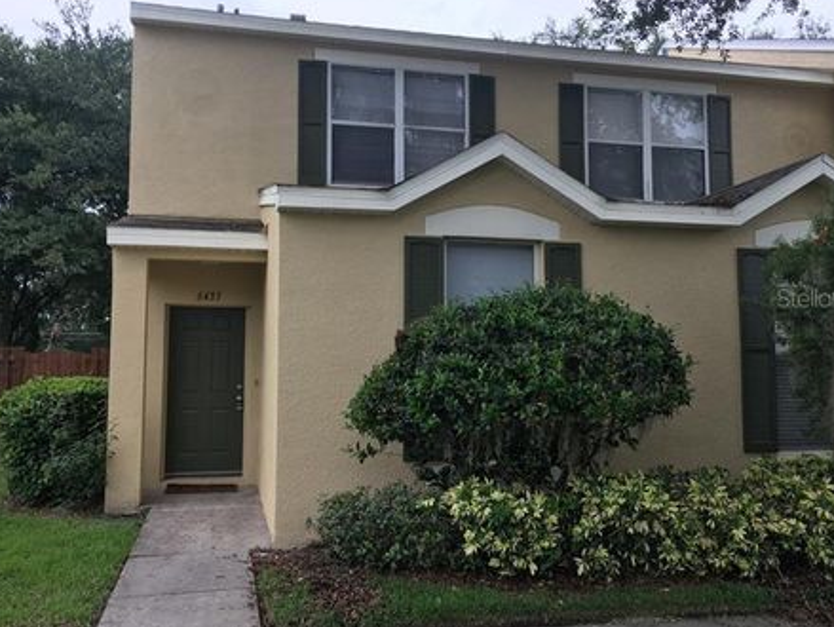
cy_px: 297
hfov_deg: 55.3
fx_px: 796
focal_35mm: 33
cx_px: 414
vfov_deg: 43.0
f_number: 2.2
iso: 25
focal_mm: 4.15
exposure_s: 1/561
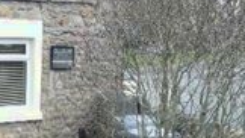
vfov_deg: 12.9
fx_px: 610
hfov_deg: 22.3
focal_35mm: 94
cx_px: 41
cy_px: 58
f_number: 2.8
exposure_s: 1/160
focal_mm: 3.6
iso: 80
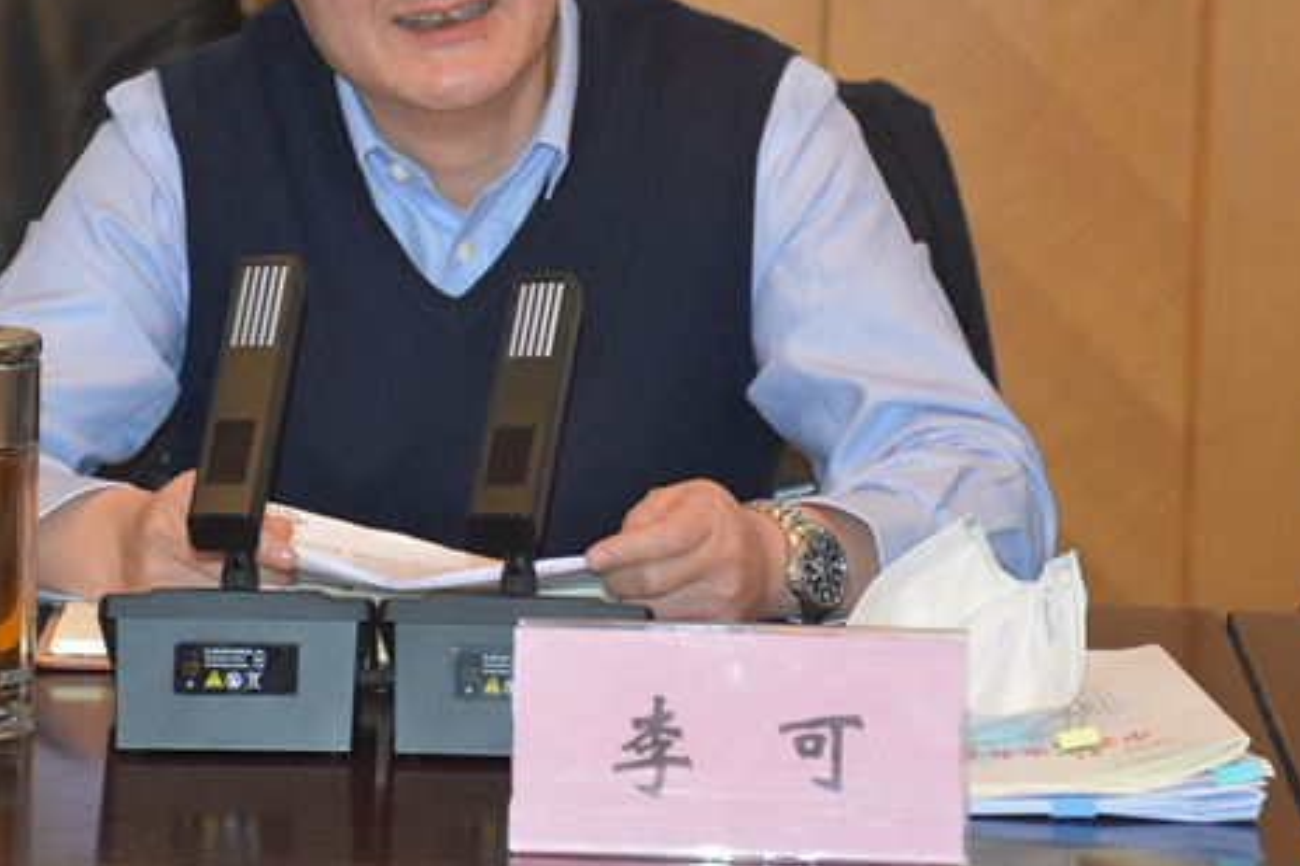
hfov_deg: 11.4
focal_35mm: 181
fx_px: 6533
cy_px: 139
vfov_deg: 7.6
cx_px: 488
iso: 1250
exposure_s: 1/60
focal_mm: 70
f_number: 5
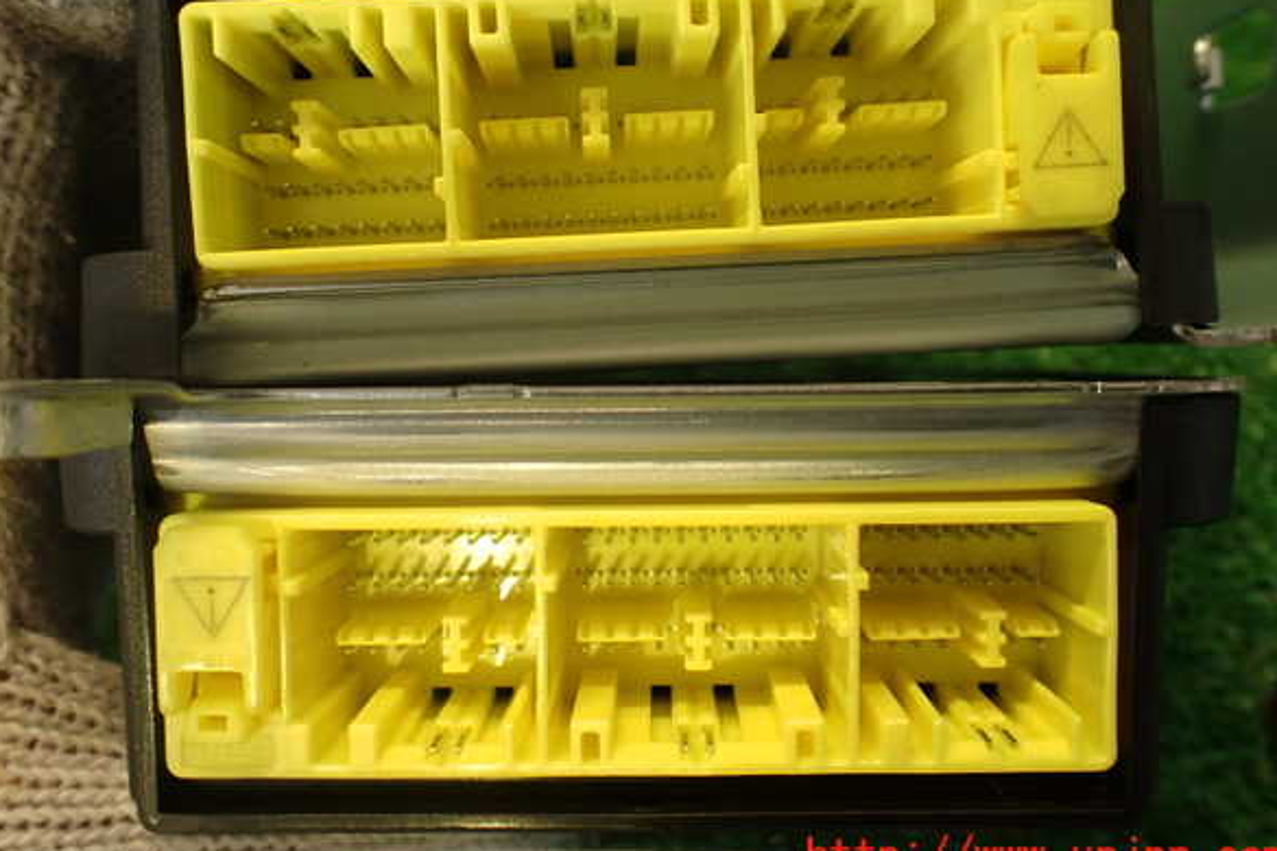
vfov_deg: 41.1
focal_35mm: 32
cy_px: 395
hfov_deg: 58.7
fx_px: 1135
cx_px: 644
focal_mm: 5.4
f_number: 2.3
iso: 200
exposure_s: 1/40
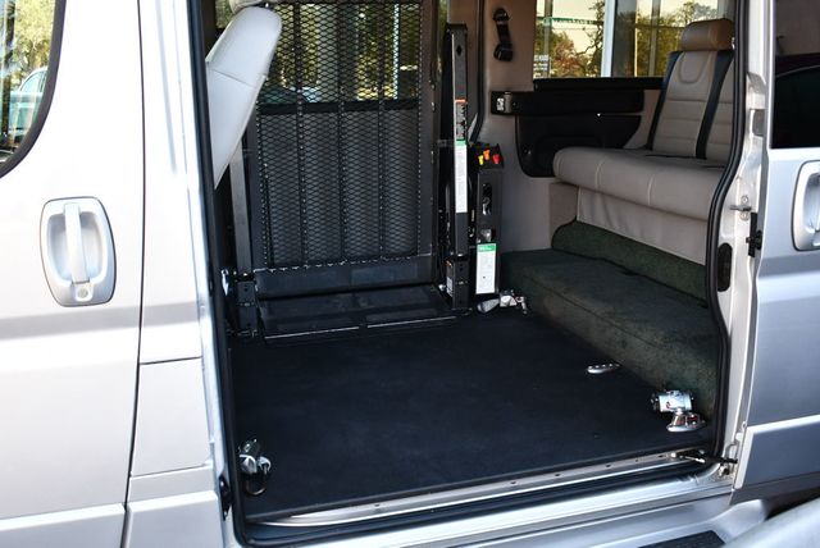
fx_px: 821
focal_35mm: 36
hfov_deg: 53.1
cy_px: 274
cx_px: 410
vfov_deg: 36.9
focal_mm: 18
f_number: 3.5
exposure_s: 1/250
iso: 560
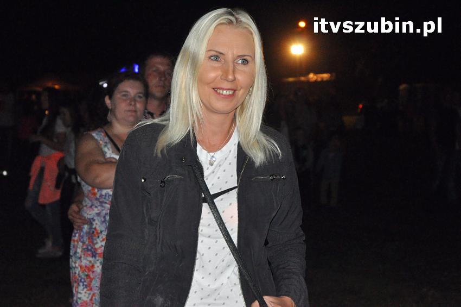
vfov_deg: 18.9
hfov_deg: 28.1
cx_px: 230
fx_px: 921
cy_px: 154
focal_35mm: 72
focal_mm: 48
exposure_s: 1/60
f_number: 5.6
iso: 3200
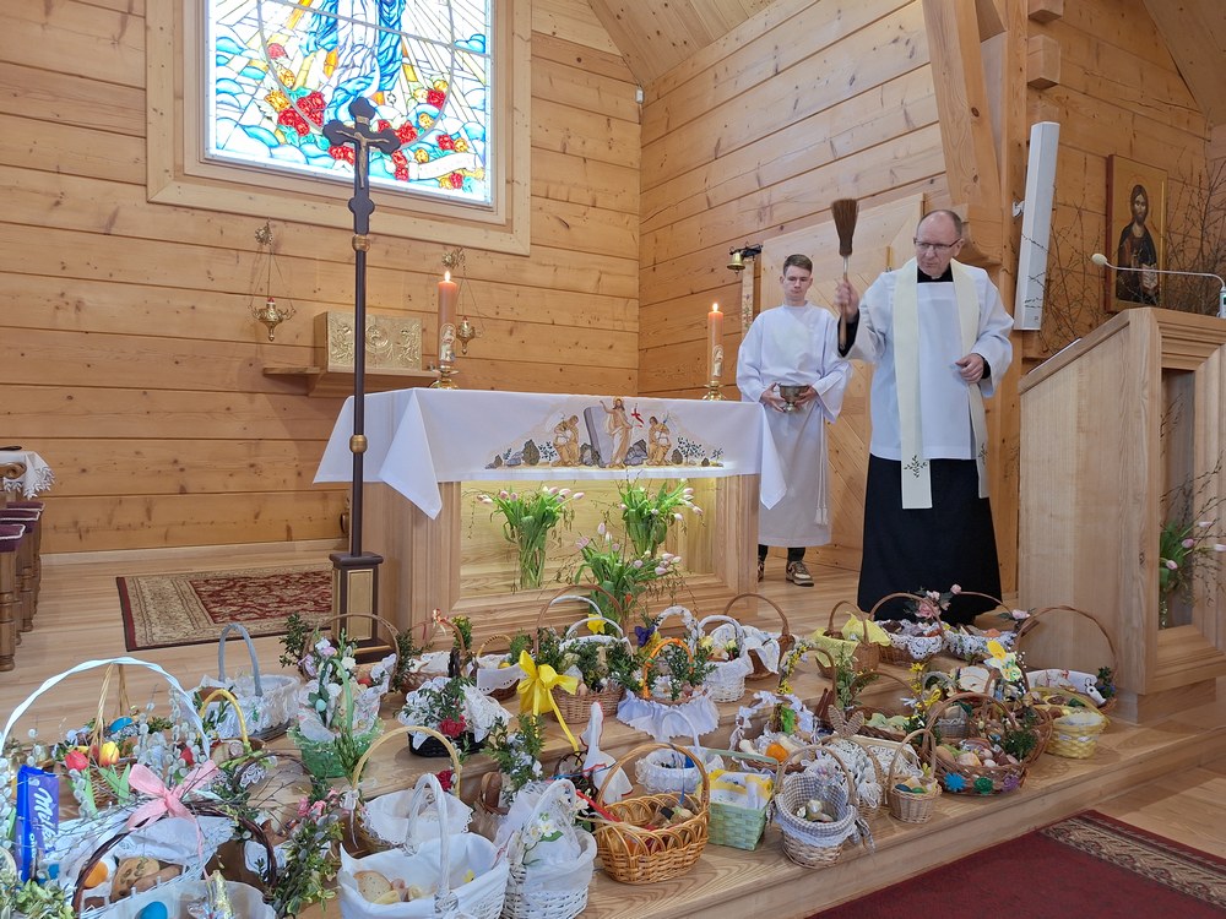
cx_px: 613
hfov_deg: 73.9
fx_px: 815
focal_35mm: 23
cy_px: 460
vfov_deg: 58.9
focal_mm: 5.54
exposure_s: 1/50
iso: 100
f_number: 1.8
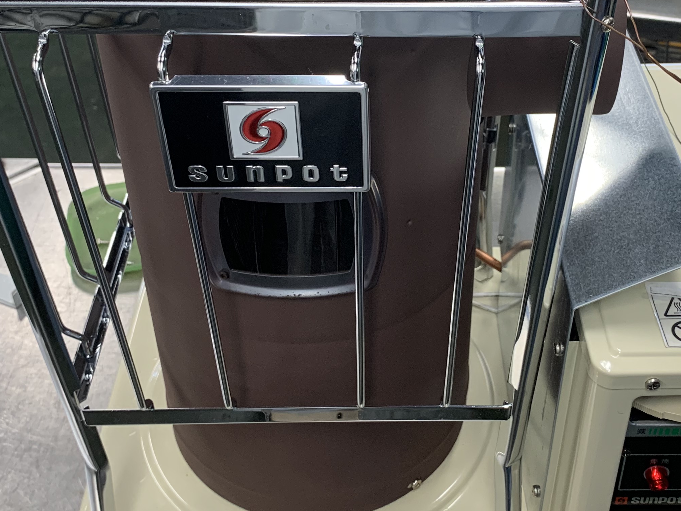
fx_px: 1023
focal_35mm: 52
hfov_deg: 36.7
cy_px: 161
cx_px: 407
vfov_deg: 27.8
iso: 80
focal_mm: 4.25
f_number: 1.8
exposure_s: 1/100
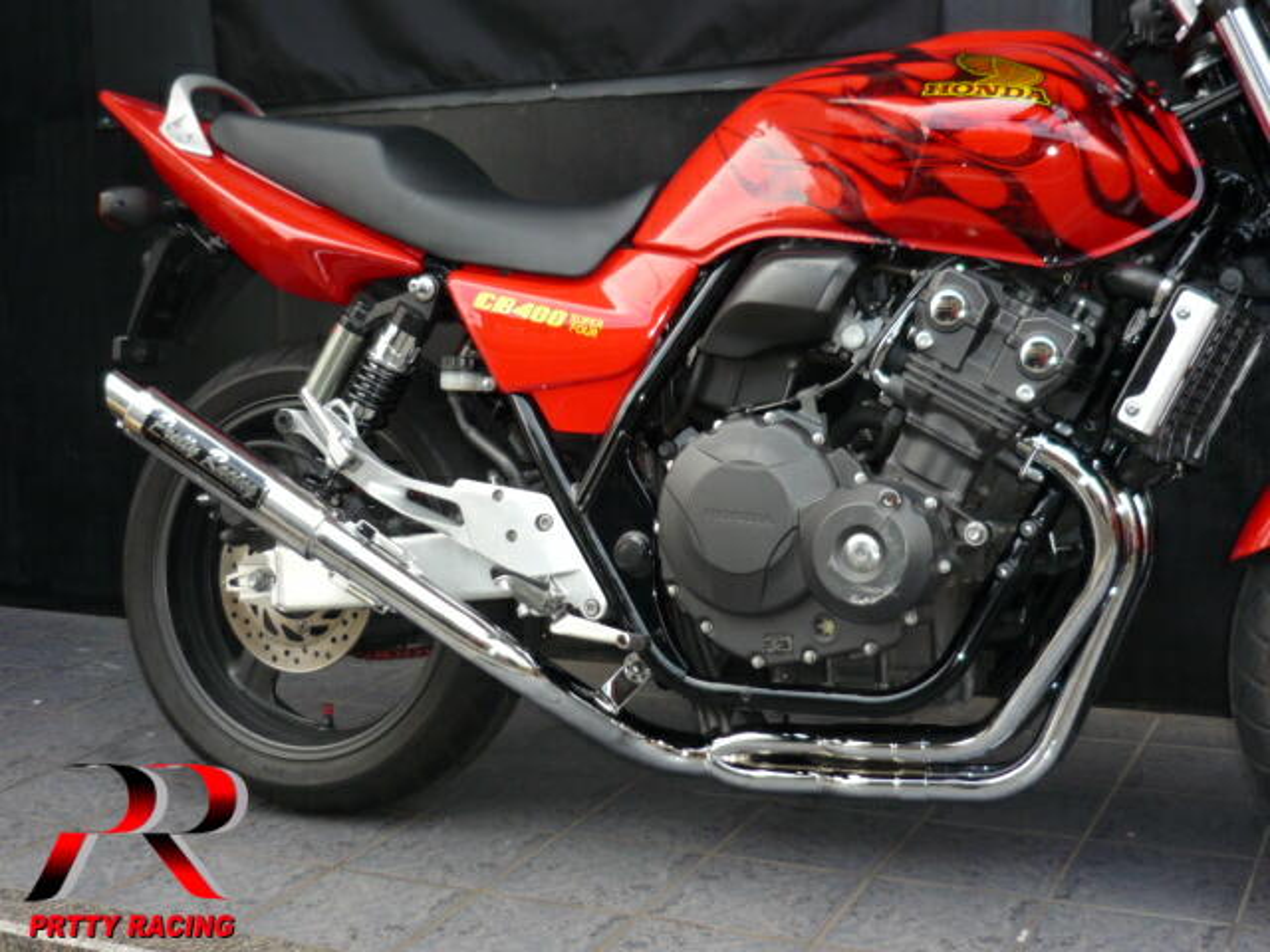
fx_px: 1761
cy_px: 476
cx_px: 635
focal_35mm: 48
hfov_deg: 39.7
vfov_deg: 30.3
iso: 100
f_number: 2.8
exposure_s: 1/160
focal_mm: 5.5
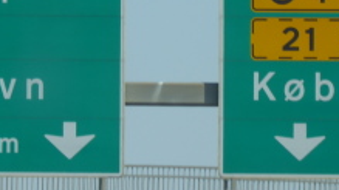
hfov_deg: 4.5
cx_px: 51
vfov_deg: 2.5
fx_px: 4304
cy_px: 204
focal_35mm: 479
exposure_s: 1/320
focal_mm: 38.4
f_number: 5.6
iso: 80
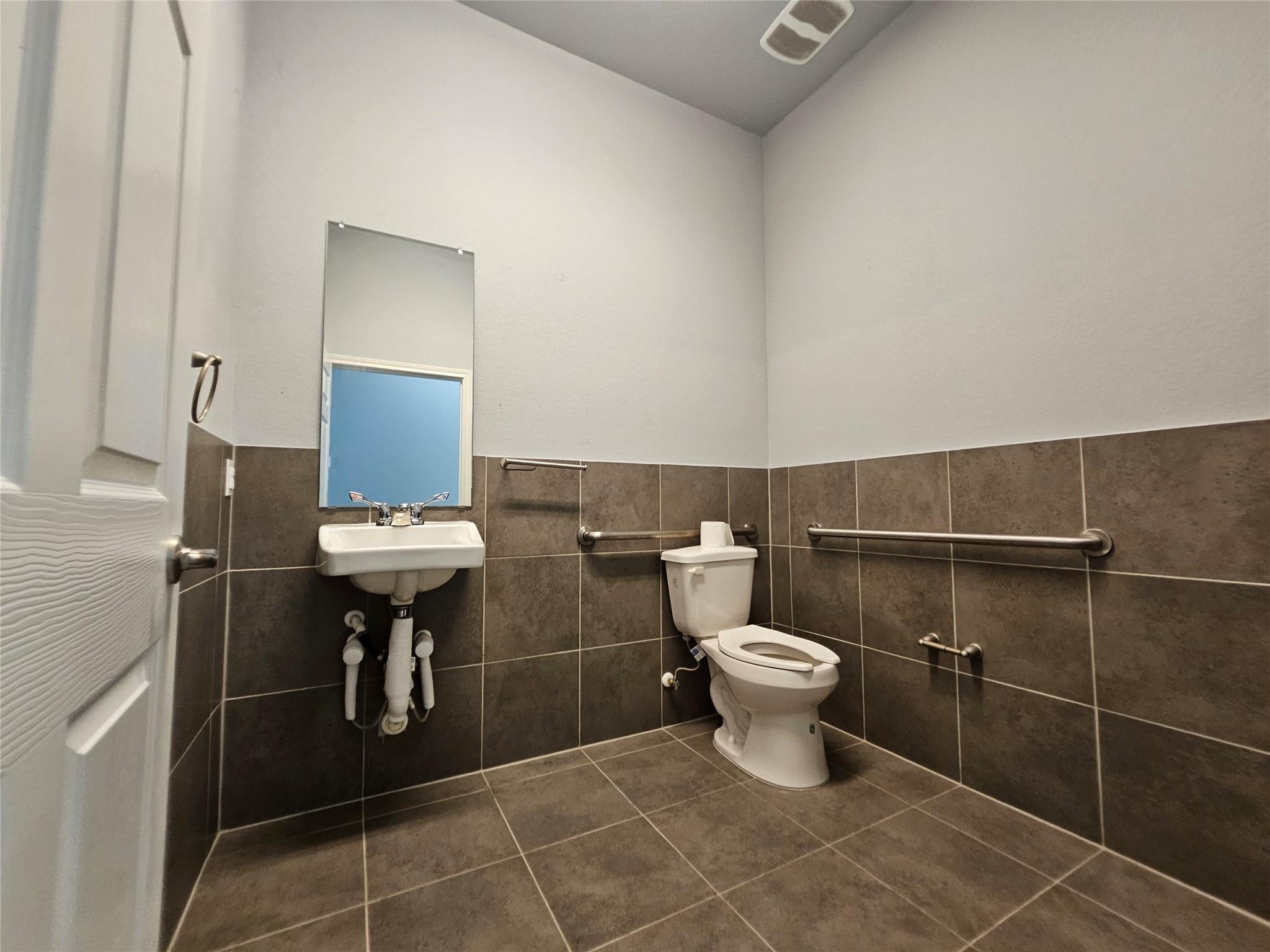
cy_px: 476
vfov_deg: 89.9
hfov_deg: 106.2
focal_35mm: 13
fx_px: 477
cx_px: 635
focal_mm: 2.2
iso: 160
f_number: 2.2
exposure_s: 1/50
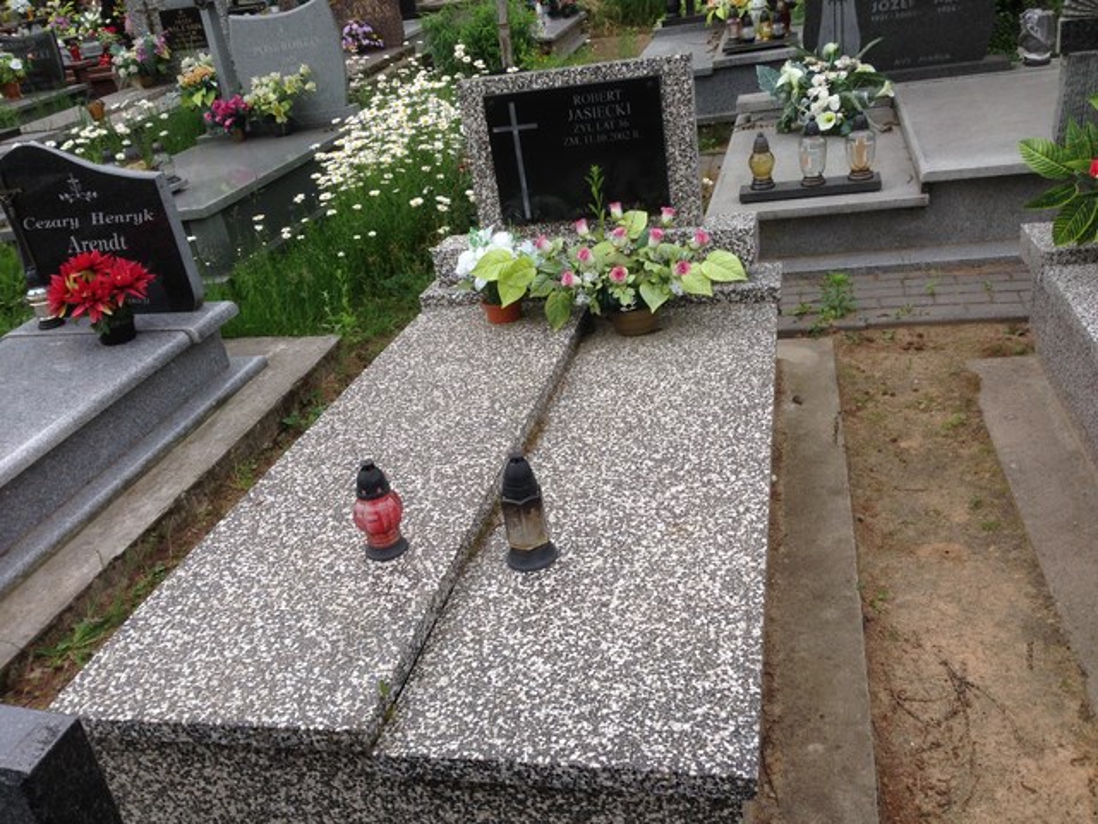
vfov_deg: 42.9
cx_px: 549
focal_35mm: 33
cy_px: 412
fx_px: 1047
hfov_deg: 55.4
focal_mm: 4.12
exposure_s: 1/678
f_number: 2.4
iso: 50
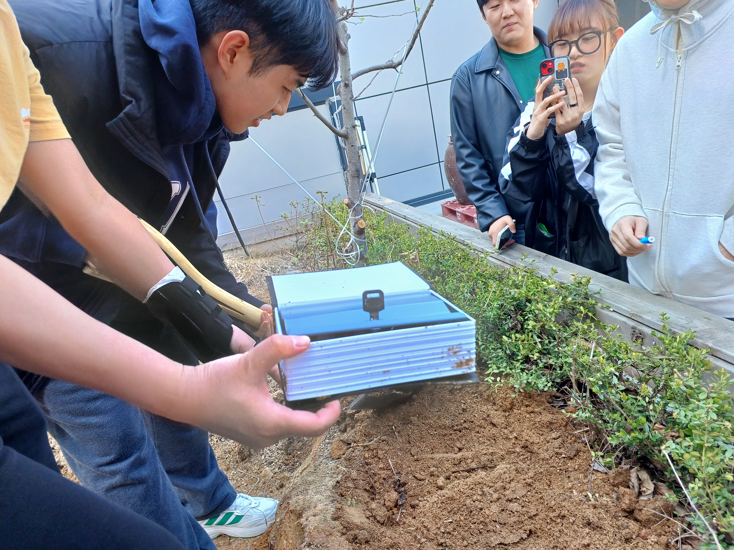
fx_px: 488
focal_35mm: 23
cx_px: 367
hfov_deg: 73.9
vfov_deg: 58.9
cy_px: 275
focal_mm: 5.06
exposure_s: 1/60
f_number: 1.8
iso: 32
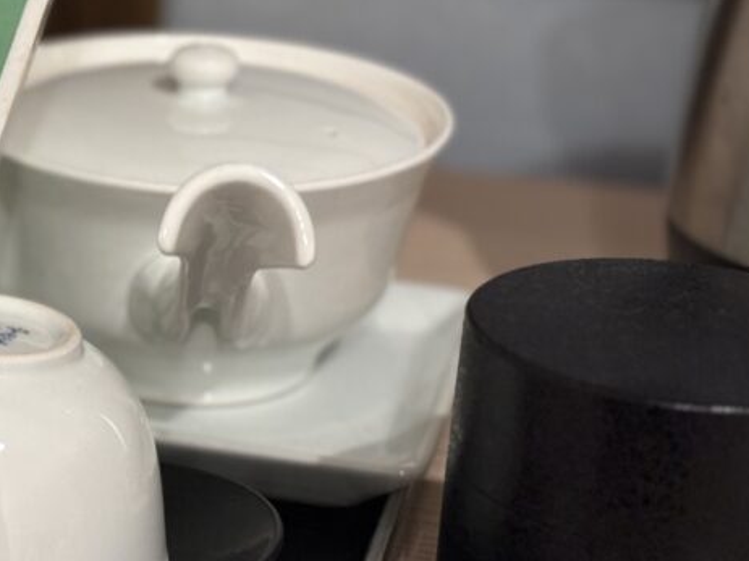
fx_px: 2488
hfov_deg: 16.8
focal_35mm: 115
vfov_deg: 12.9
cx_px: -3
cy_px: 302
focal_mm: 5.96
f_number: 1.6
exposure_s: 1/40
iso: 250
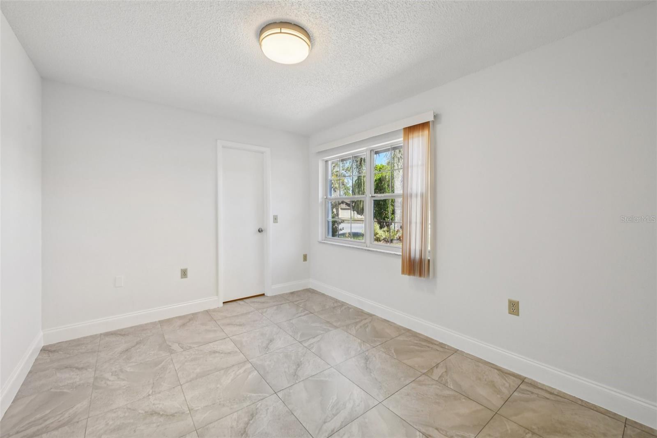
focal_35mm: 14
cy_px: 219
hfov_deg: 104.3
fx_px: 255
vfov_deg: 81.2
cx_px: 328
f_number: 8
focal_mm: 14
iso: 400
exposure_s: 1/50
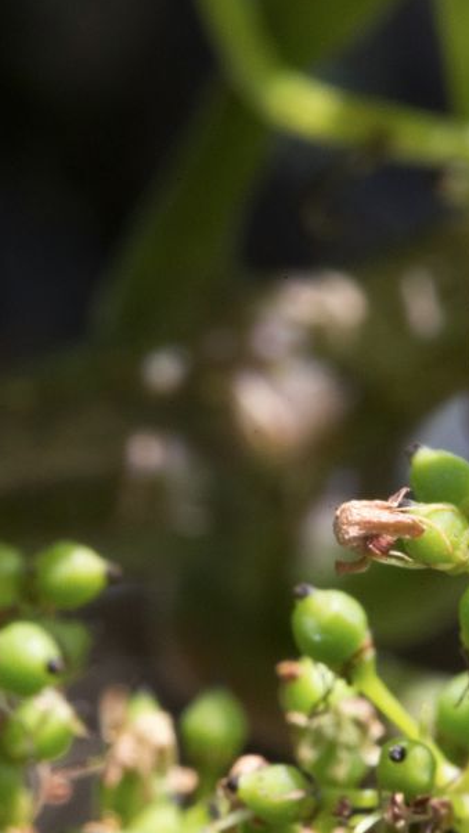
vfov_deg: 9.2
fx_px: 5169
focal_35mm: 234
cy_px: 560
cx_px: 299
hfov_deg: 5.2
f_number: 32
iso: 2200
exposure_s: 1/125
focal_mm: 105
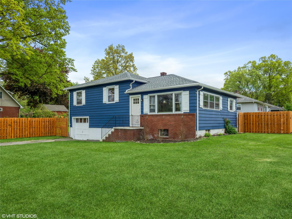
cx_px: 146
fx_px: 219
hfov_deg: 67.3
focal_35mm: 26
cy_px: 110
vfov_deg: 53.1
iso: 200
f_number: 8
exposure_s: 1/250
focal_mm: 13
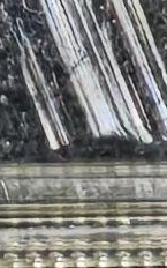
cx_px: -63
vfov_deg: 2.1
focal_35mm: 987
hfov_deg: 1.3
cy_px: -760
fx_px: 7187
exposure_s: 1/860
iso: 50
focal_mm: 4.94
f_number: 1.5
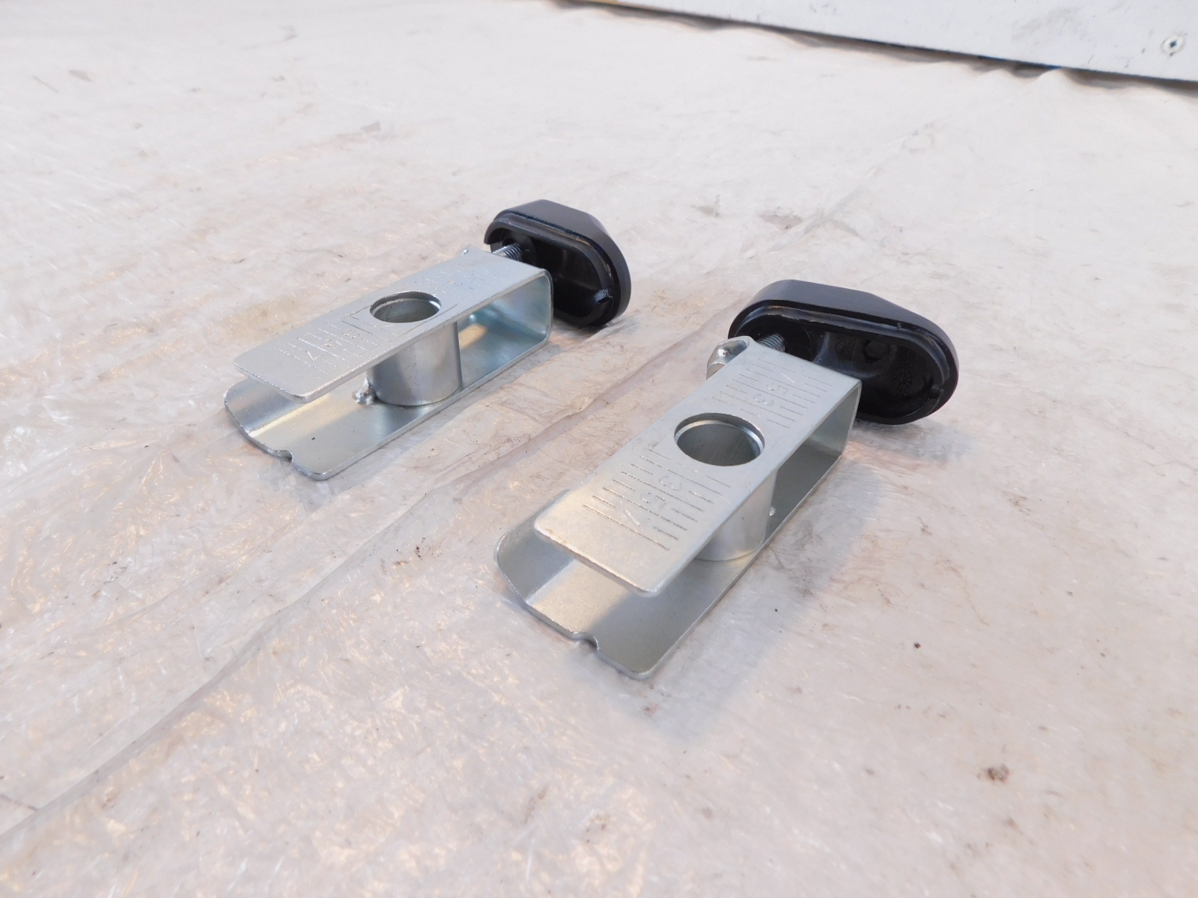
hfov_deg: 73.9
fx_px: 796
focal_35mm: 23
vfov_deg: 58.9
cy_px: 449
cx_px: 599
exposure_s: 1/30
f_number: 3
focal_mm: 4
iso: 160
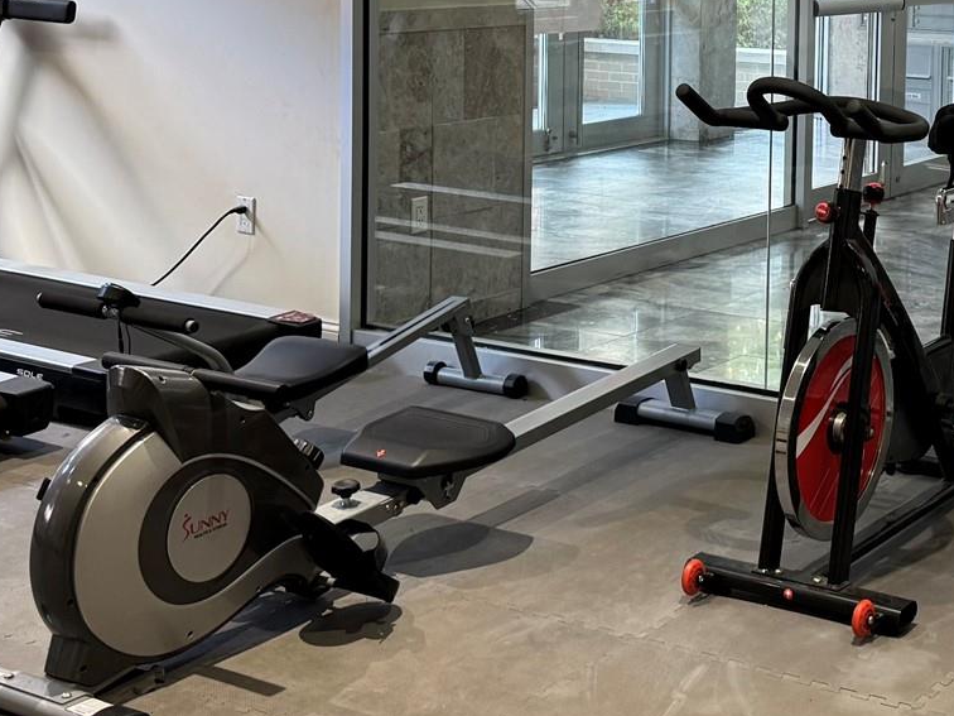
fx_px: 1791
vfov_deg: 22.0
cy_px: 45
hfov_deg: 28.6
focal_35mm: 65
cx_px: 871
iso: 200
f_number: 1.78
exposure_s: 1/60
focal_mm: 6.86
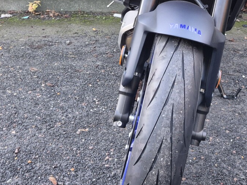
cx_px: 167
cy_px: -18
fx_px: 492
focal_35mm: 69
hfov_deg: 28.0
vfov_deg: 20.3
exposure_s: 1/100
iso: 320
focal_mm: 5.4
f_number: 1.8
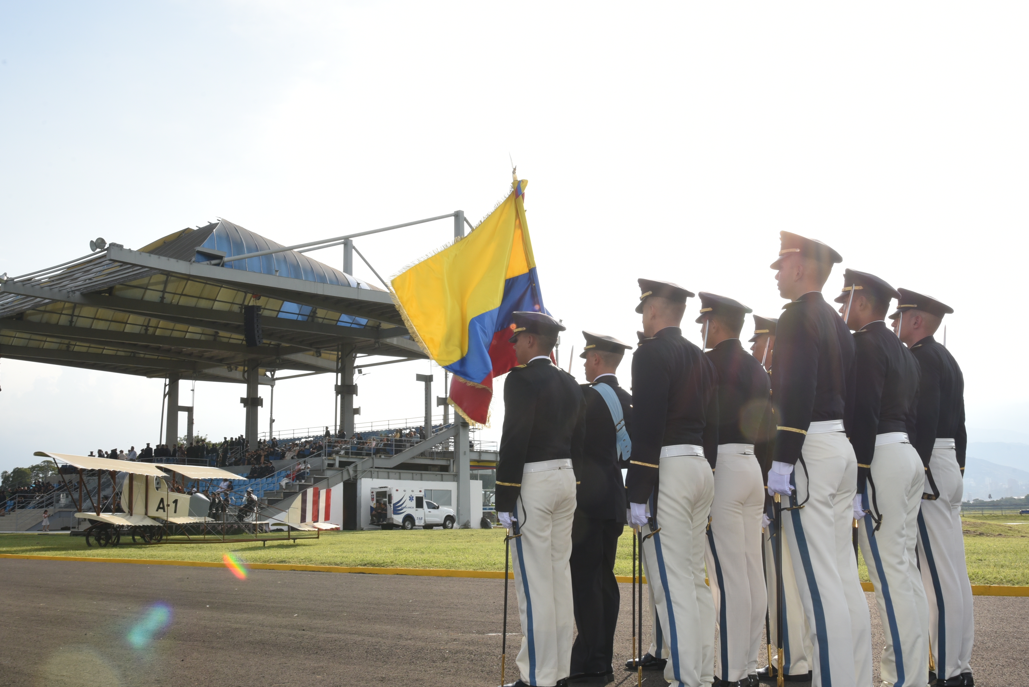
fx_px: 1029
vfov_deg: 36.9
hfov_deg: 53.1
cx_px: 480
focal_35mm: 36
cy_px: 354
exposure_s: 1/200
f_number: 18
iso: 500
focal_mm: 30
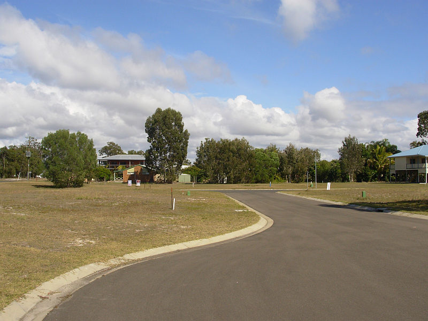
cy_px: 160
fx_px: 470
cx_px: 214
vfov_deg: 37.7
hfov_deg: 49.0
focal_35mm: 38
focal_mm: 6.3
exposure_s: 1/558
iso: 50
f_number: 4.9
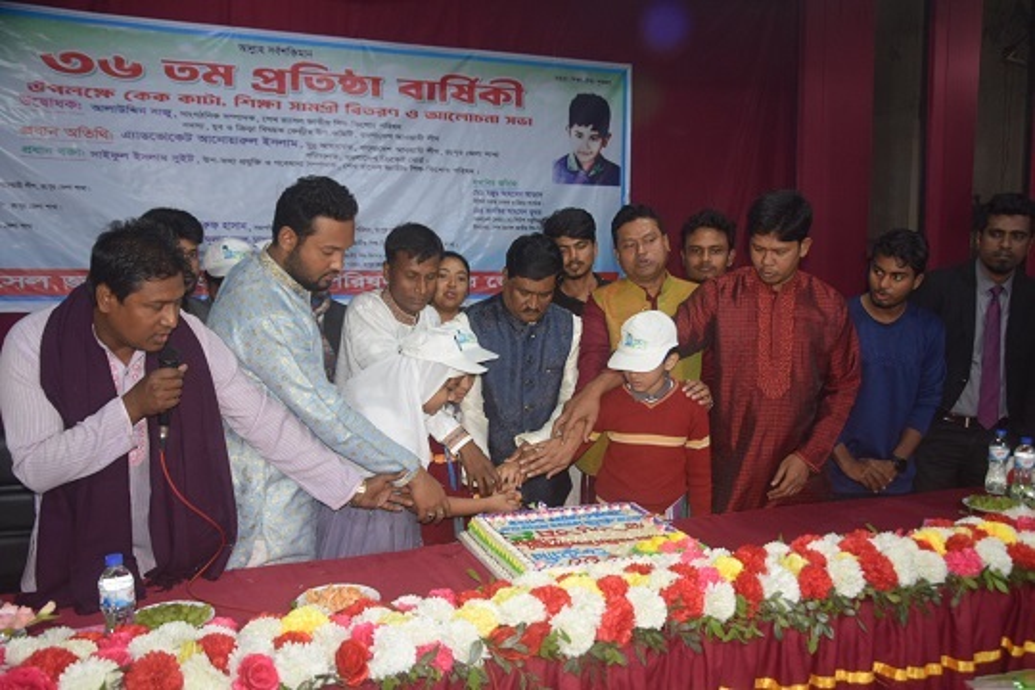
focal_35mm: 33
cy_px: 345
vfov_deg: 40.0
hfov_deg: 57.2
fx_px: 949
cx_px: 518
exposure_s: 1/60
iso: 1100
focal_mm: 22
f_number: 3.8
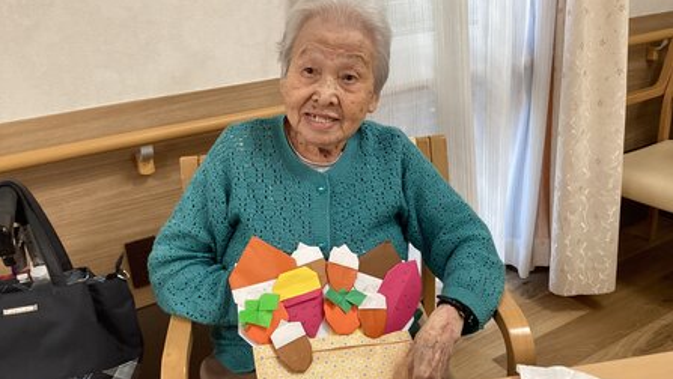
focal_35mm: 34
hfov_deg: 58.0
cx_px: 337
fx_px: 607
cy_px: 200
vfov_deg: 34.7
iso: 160
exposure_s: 1/60
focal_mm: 3.3
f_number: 2.4
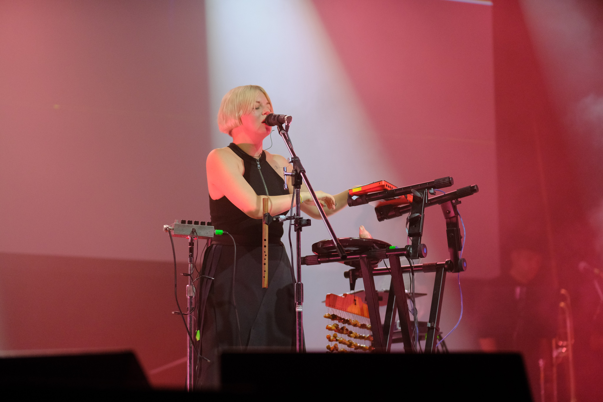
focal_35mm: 84
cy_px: 201
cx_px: 302
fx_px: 1407
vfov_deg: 16.3
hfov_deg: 24.2
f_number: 1.6
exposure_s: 1/800
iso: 1600
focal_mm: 56
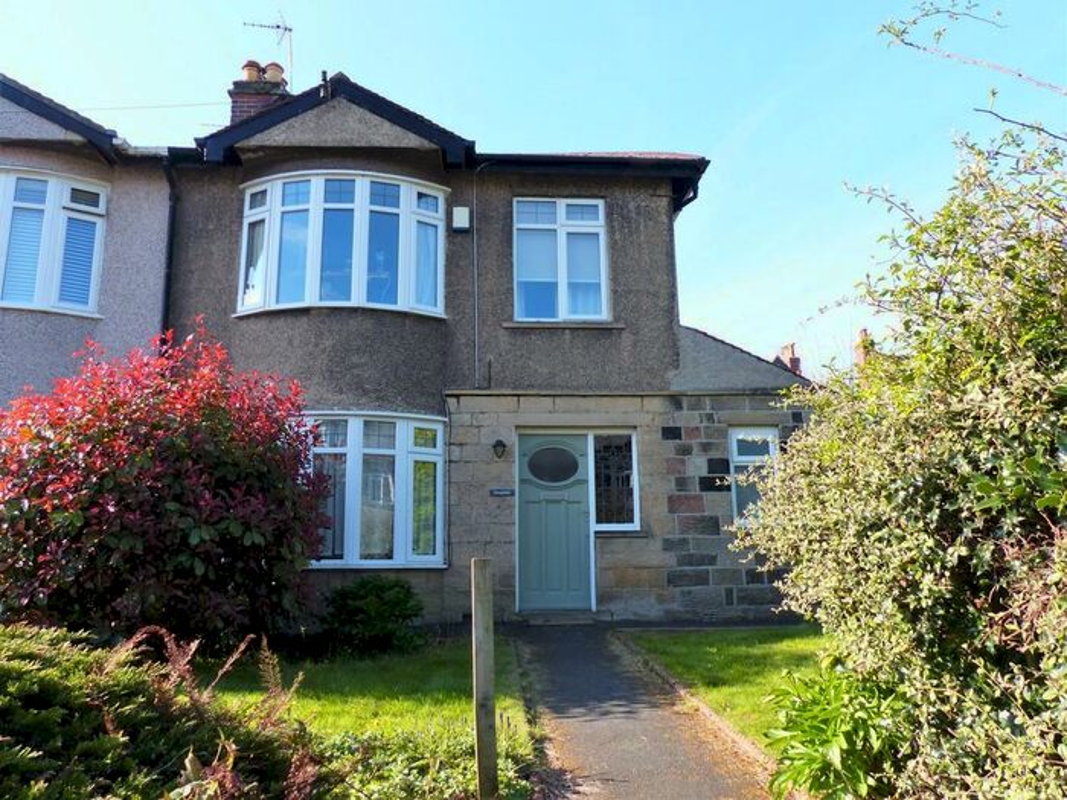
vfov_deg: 54.9
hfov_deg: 69.4
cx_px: 534
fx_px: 771
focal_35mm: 25
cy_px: 400
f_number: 4
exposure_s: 1/250
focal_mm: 4.5
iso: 100
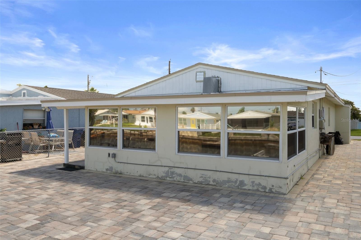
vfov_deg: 44.9
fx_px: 291
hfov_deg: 63.7
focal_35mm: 29
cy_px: 120
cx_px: 180
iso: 320
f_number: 9
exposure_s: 1/500
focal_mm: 29
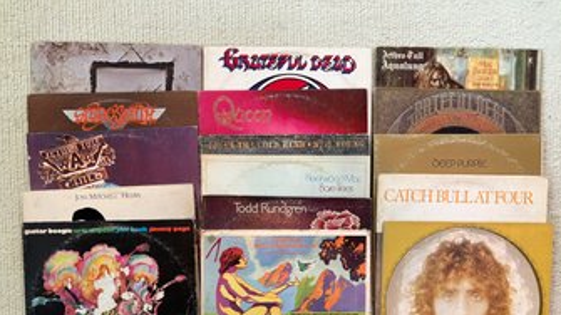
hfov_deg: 66.1
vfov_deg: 39.6
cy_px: 212
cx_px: 284
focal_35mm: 29
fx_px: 431
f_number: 1.6
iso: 160
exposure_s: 1/60
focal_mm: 5.96
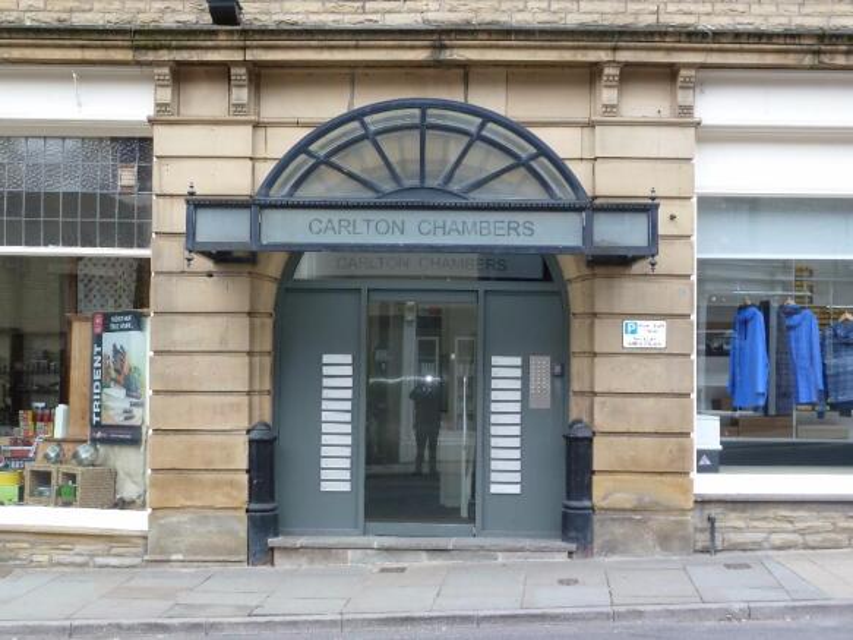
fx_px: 1183
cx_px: 426
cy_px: 320
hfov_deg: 39.7
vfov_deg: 30.3
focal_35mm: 48
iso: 125
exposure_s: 1/30
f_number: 3.8
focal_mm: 7.9
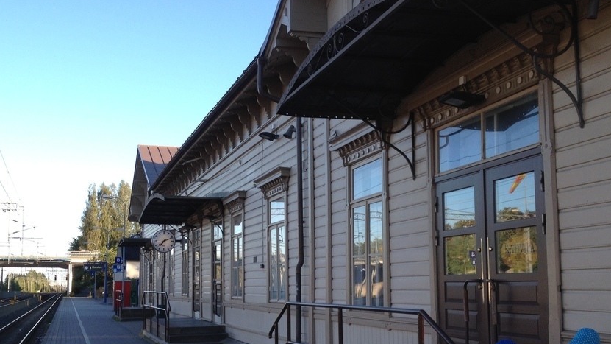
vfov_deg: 25.3
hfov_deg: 43.6
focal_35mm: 47
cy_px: 227
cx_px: 265
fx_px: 761
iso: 50
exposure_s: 1/330
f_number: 2.4
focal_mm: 4.28
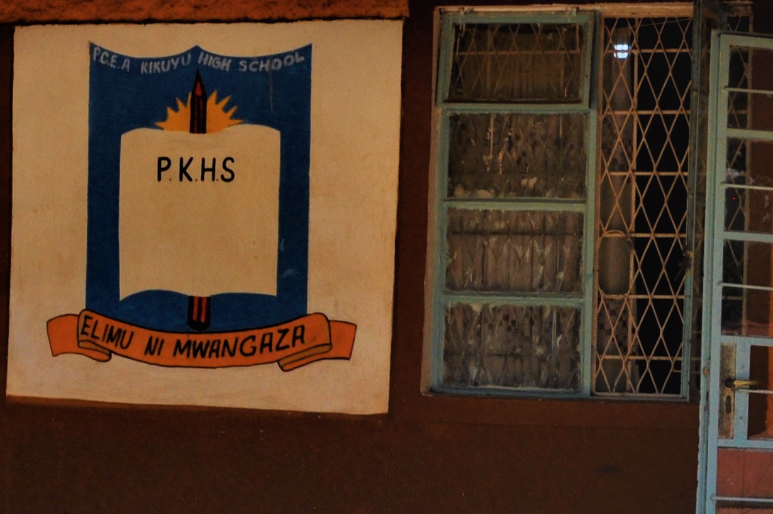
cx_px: -87
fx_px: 3254
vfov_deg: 9.0
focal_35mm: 152
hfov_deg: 13.3
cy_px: 295
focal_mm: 29
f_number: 9
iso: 200
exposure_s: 1/320
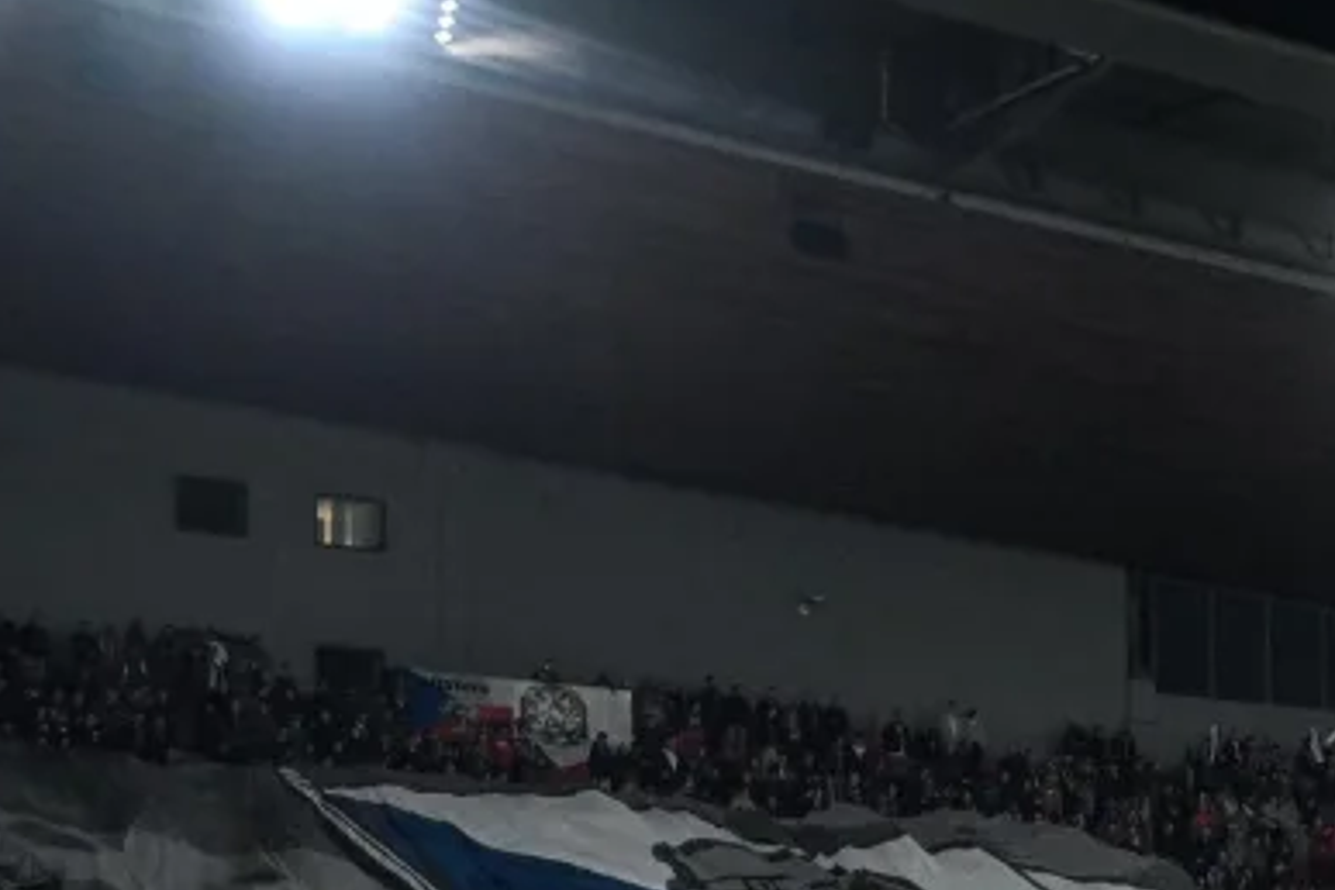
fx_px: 3782
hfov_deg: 19.8
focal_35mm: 102
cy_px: 843
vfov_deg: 13.3
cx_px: 1073
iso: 6400
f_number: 4
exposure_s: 1/3200
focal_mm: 52
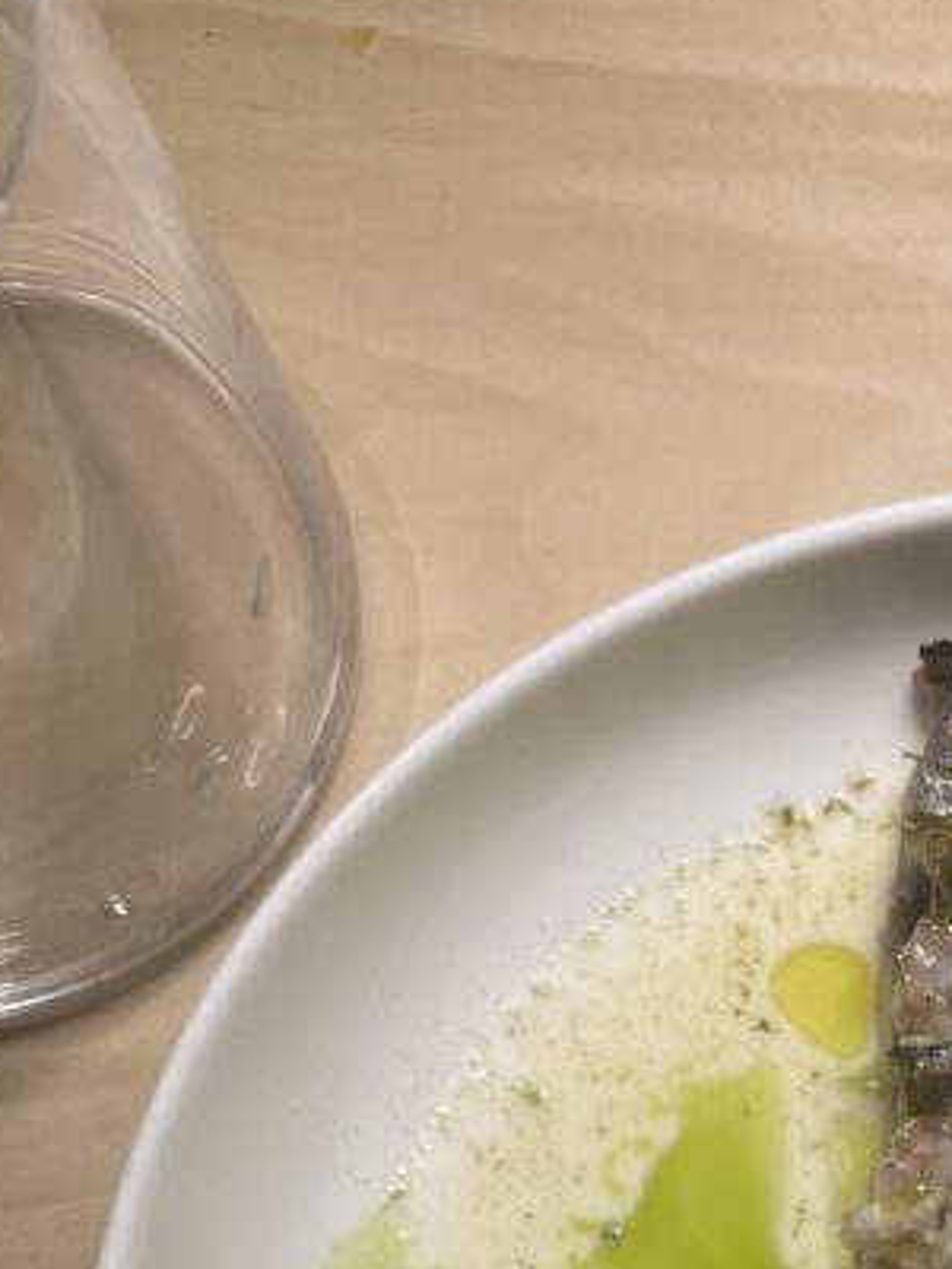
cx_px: 1168
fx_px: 2383
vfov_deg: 26.7
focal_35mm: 65
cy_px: 1488
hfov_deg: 20.9
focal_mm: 5.7
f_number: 1.5
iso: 100
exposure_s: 1/121
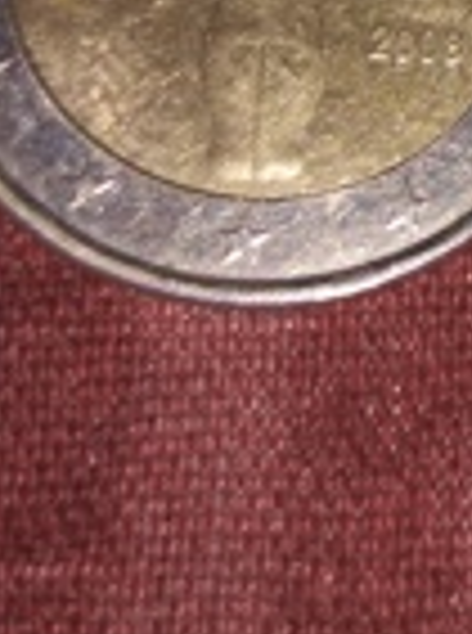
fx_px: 1352
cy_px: -76
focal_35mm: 74
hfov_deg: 18.5
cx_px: 598
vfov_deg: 24.5
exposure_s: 1/410
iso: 100
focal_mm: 3.6
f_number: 1.8
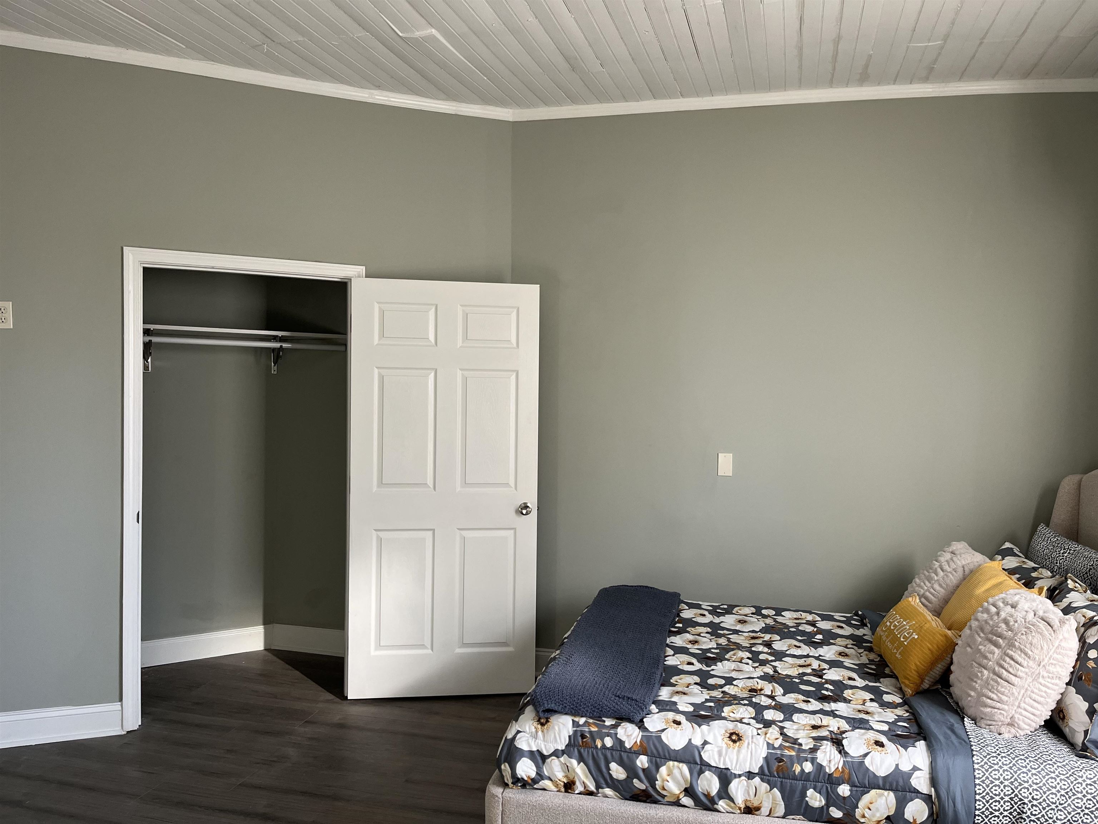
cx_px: 549
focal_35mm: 26
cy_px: 412
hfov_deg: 67.3
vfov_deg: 53.1
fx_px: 825
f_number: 1.6
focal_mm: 5.1
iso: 125
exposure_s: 1/114
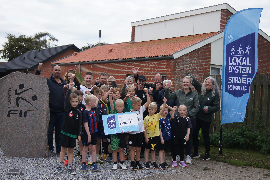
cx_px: 135
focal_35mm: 52
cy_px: 90
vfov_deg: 25.7
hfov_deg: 37.9
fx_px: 394
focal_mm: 35
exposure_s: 1/640
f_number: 4.5
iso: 400
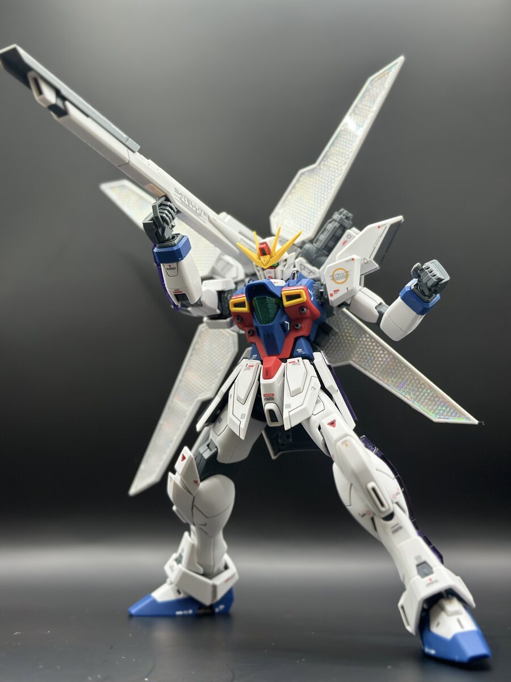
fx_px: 945
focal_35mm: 48
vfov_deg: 39.7
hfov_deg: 30.3
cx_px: 256
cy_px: 341
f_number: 1.78
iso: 125
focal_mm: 6.86
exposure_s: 1/91
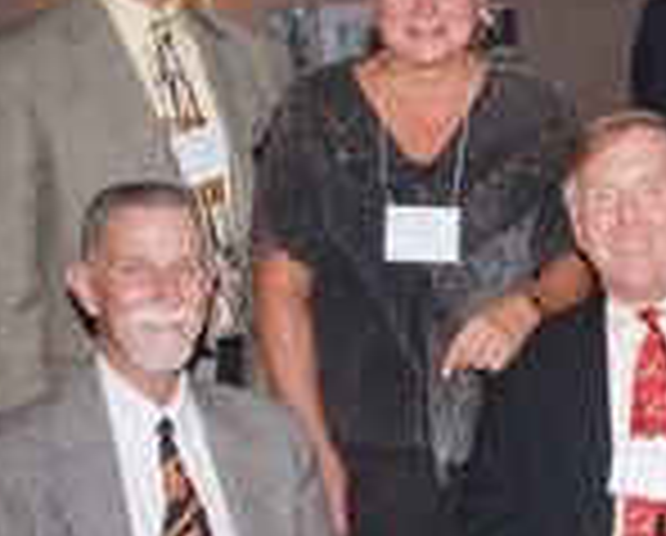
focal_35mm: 91
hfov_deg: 19.8
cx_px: 790
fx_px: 1797
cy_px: 250
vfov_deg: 16.9
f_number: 4
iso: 100
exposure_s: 1/60
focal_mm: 24
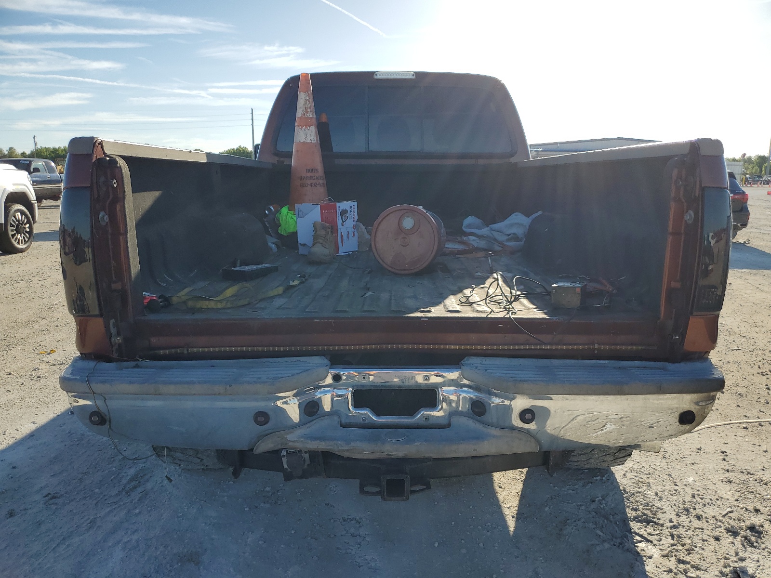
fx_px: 579
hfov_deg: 67.3
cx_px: 386
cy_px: 289
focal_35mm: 26
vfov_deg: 53.1
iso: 50
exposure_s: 1/3333
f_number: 1.5
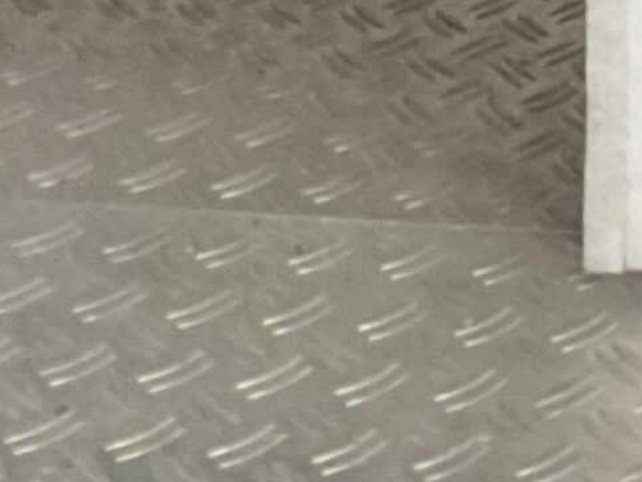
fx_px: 2838
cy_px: -785
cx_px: 880
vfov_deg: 8.6
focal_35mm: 153
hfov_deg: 12.4
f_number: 1.8
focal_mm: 3
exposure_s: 1/50
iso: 160
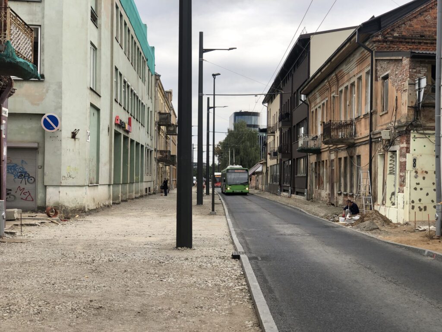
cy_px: 166
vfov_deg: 28.0
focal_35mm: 52
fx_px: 664
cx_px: 221
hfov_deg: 36.8
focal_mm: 6
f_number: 2.4
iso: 16
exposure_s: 1/571
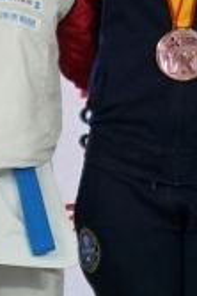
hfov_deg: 1.8
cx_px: -48
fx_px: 6201
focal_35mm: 754
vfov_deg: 2.7
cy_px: 214
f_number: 2.8
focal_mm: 70
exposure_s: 1/250
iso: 1250
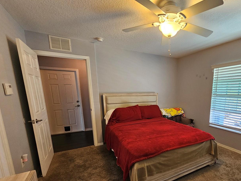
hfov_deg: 88.6
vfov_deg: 73.1
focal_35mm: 17
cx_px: 156
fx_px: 118
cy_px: 116
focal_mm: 2.2
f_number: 2.2
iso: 200
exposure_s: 1/60
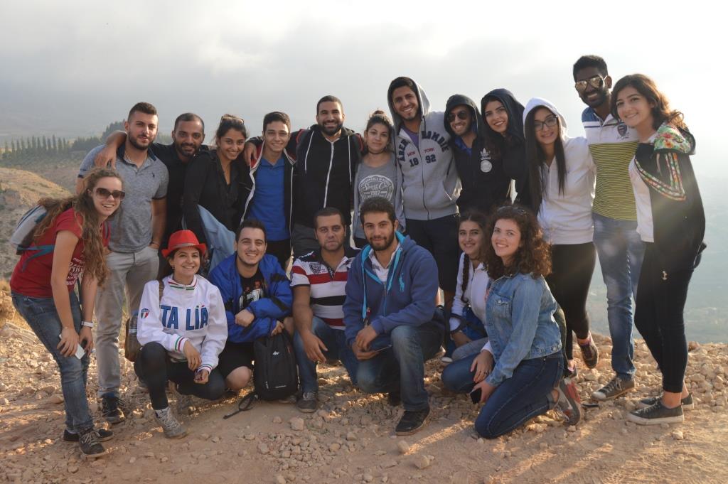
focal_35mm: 36
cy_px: 242
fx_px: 727
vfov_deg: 36.8
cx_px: 364
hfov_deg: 53.2
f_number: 5.6
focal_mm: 24
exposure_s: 1/125
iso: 100
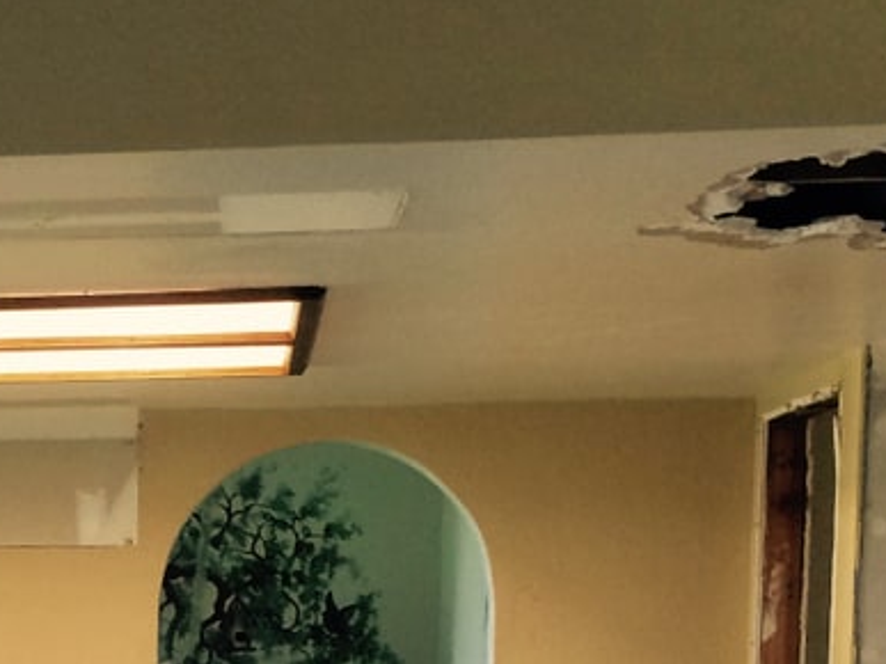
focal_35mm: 100
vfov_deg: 14.1
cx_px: -120
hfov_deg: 18.8
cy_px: 898
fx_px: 2559
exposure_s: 1/30
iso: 125
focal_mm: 4.15
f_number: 2.2
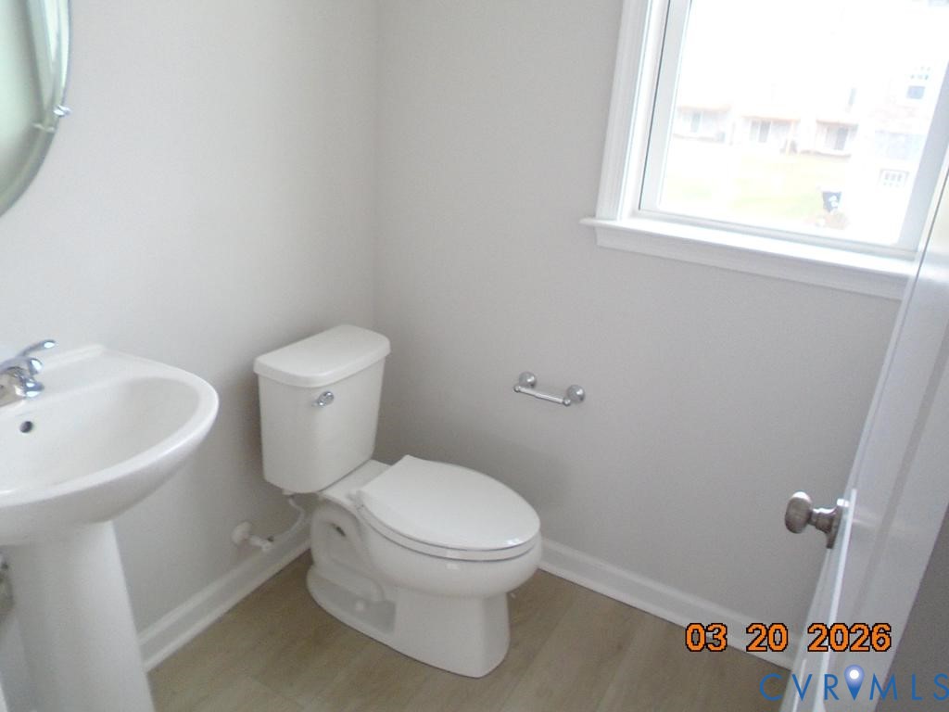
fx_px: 713
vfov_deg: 53.1
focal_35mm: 26
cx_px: 474
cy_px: 356
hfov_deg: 67.3
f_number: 3.2
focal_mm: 4.6
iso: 400
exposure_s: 1/40
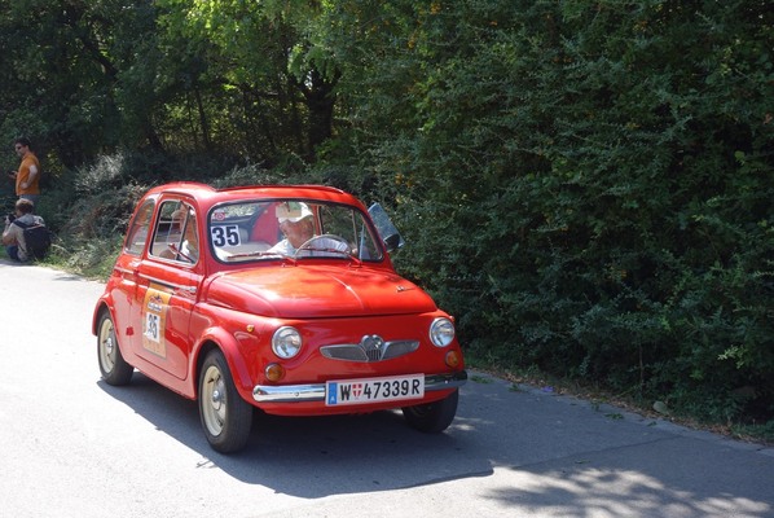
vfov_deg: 27.6
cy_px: 259
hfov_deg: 40.3
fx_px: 1055
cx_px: 387
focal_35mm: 49
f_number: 5.6
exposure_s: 1/160
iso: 125
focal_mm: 18.02
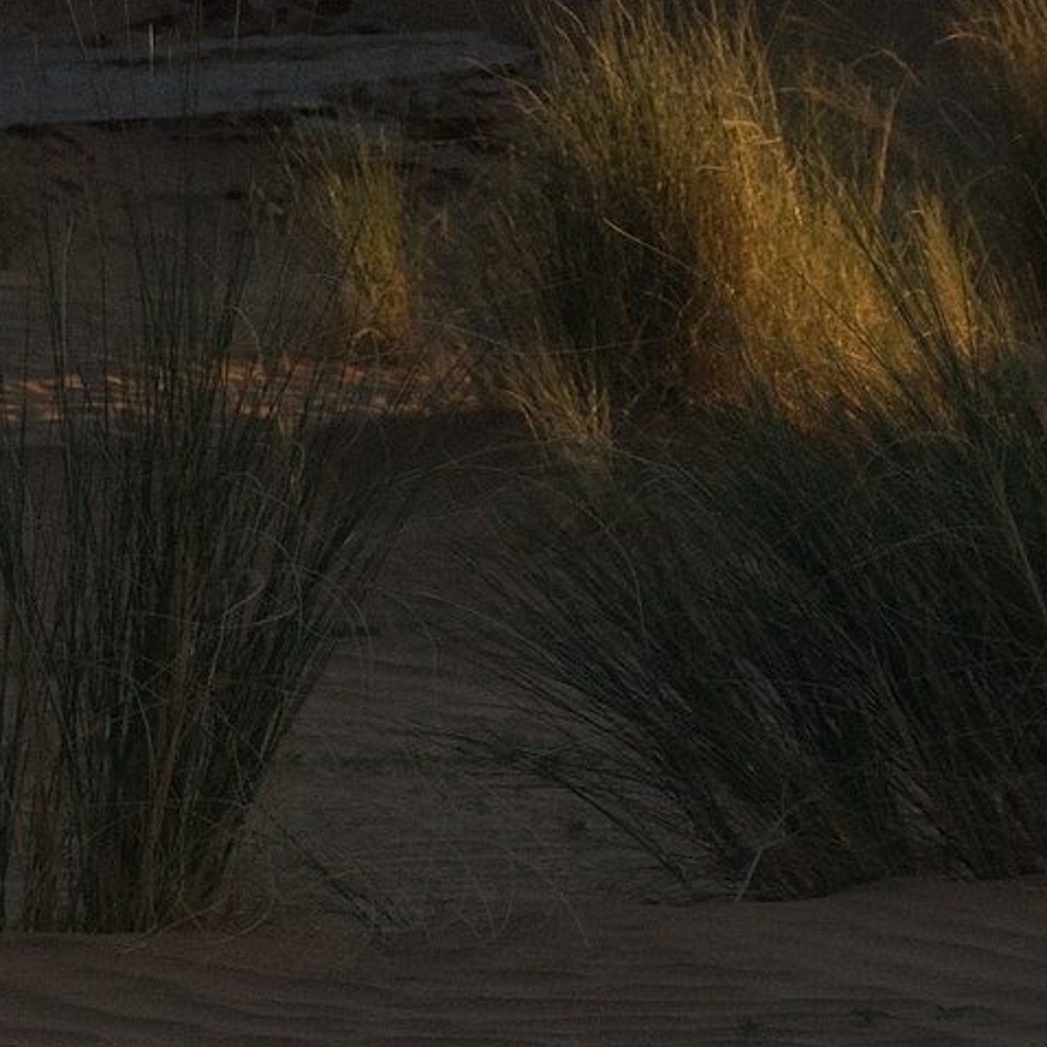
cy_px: 515
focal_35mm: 379
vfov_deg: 4.6
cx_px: -1157
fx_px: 12969
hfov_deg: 4.5
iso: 320
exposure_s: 1/500
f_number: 5.6
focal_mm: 47
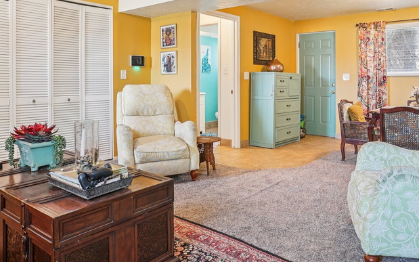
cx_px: 261
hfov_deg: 67.4
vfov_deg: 45.2
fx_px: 308
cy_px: 83
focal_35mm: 27
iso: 100
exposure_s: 1
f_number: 8
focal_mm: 16
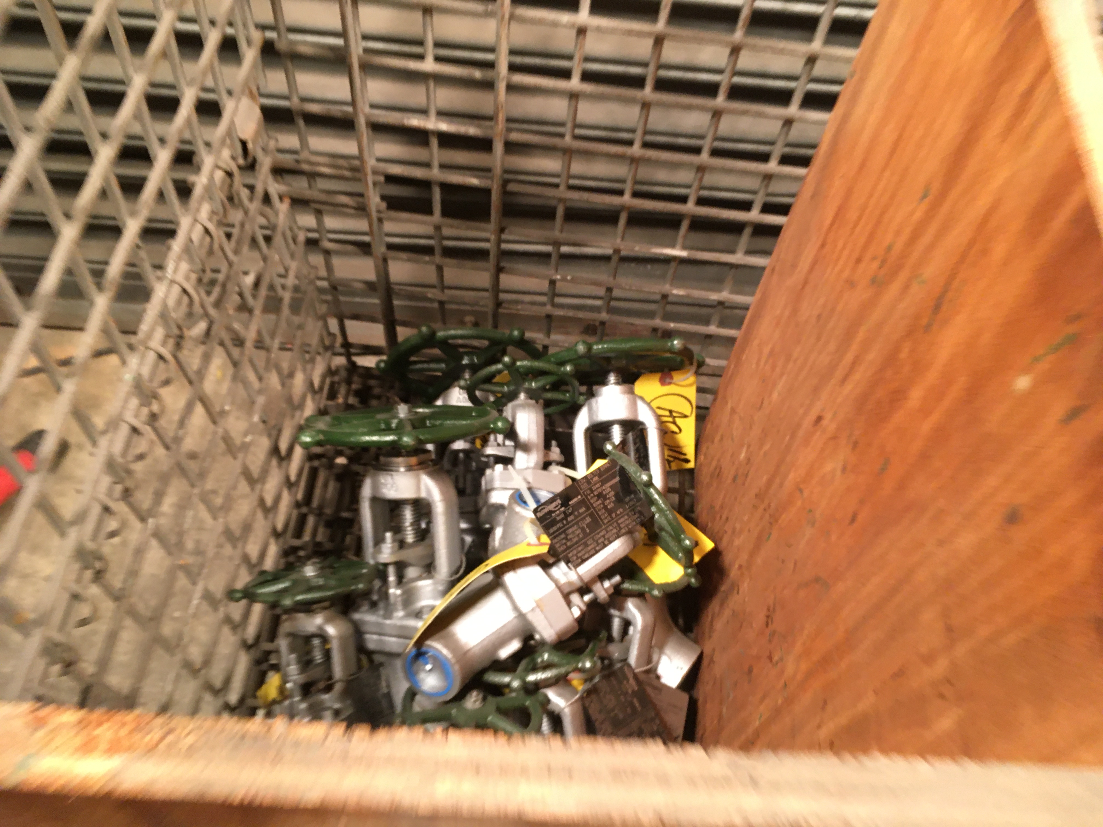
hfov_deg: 61.7
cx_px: 552
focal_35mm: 29
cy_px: 414
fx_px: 924
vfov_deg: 48.2
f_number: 2.2
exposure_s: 1/30
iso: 100
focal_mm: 4.15
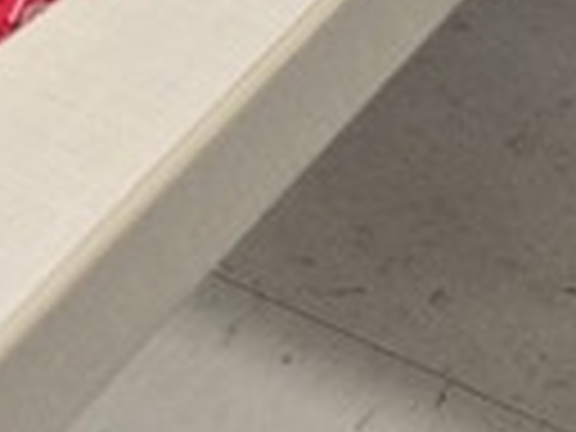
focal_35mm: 184
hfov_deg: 8.9
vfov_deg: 6.7
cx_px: 1670
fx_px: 3062
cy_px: -1148
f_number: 1.8
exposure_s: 1/180
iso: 250
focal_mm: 5.4
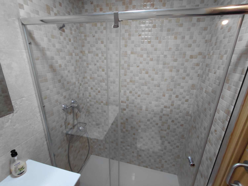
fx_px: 115
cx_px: 124
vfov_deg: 78.1
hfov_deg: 94.5
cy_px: 93
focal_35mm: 16
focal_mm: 1.64
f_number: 2.2
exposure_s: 1/50
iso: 125
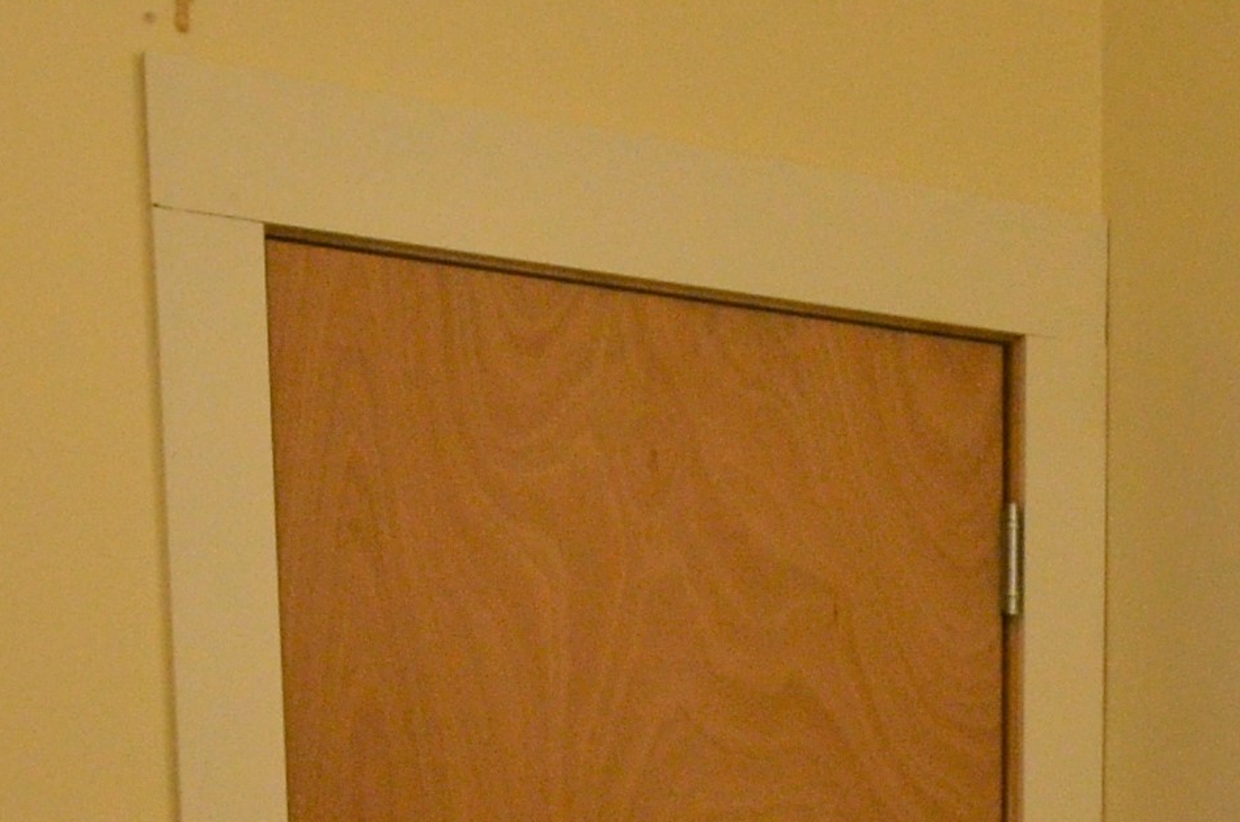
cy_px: 1349
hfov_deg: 24.7
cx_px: 1273
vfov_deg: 15.6
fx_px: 2681
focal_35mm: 78
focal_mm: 10
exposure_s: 1/80
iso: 1000
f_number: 4.5
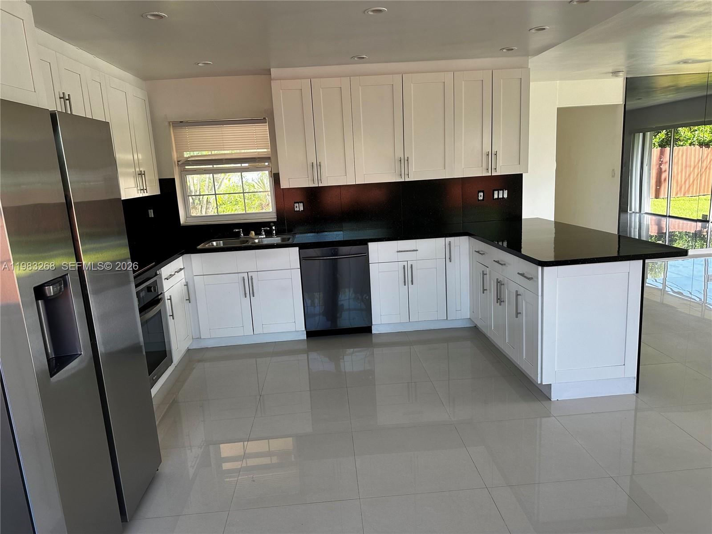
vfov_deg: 56.8
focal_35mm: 24
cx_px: 356
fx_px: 494
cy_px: 267
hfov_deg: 71.6
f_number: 1.78
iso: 125
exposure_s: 1/121
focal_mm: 6.86
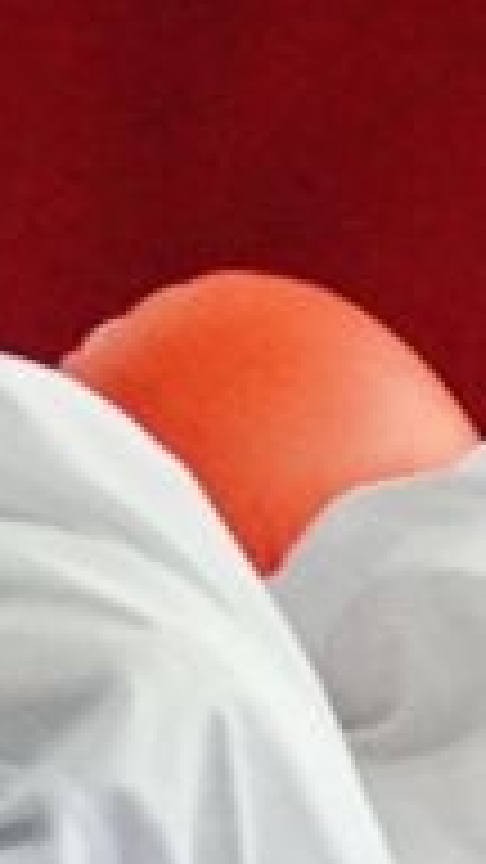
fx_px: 67355
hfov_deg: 0.4
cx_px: -72
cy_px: 994
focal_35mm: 2940
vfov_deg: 0.7
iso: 3200
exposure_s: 1/2000
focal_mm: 200
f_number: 2.8
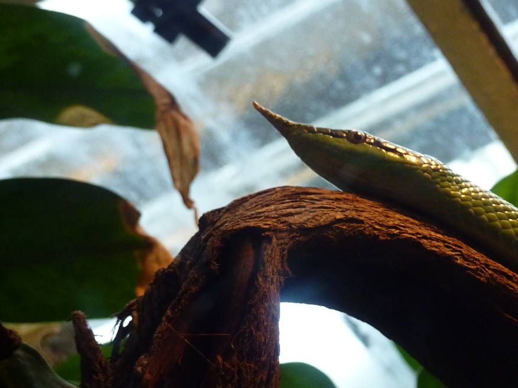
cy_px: 322
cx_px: 458
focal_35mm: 100
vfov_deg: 14.7
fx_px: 1496
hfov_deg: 19.3
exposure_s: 1/40
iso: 320
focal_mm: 9.1
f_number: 3.9
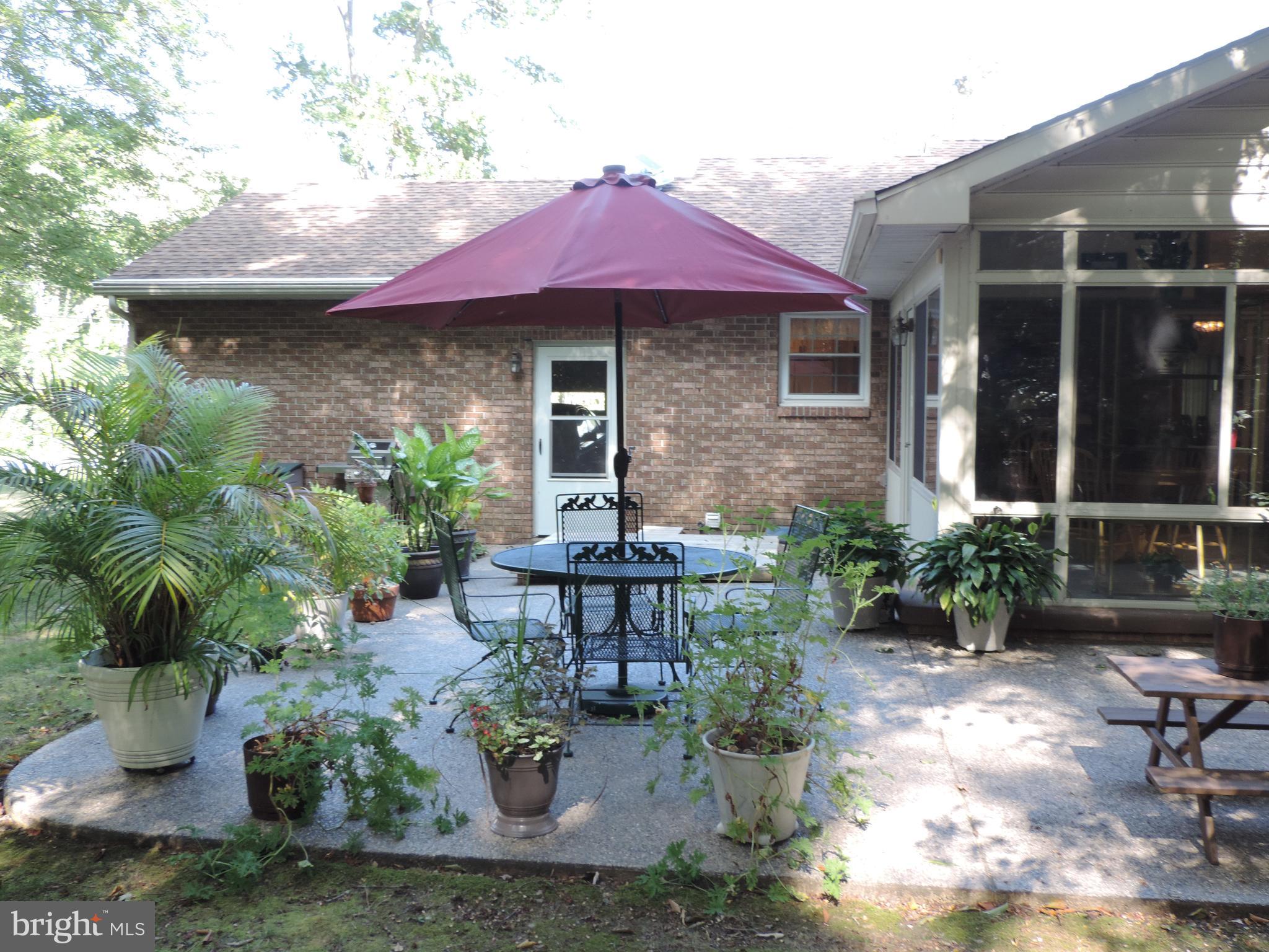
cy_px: 476
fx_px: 1210
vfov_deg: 42.9
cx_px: 634
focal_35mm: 33
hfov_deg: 55.4
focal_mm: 5.8
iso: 100
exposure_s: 1/50
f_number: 3.2
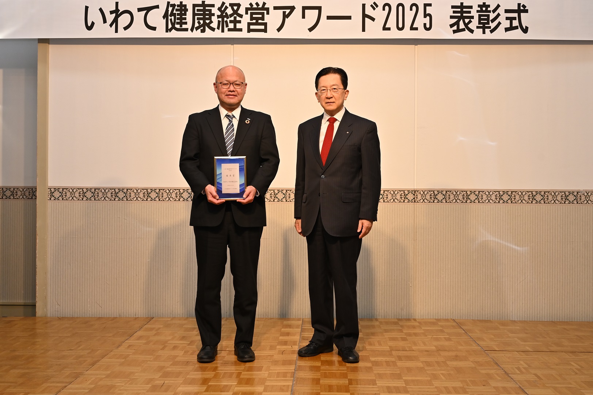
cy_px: 198
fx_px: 724
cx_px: 296
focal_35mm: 44
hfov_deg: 44.5
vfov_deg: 30.5
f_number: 5.6
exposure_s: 1/200
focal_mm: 44
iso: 800
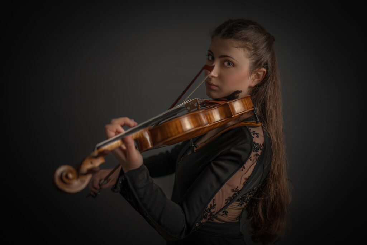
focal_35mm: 35
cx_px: 184
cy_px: 122
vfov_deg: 37.9
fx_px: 357
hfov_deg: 54.4
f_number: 1.8
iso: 100
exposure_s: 1/250
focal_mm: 35
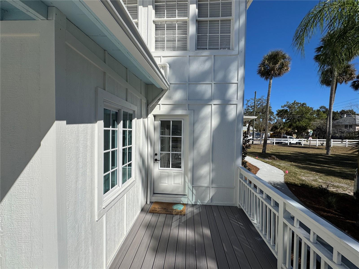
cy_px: 134
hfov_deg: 102.1
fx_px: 145
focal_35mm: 14
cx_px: 180
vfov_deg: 85.7
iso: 50
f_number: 2.2
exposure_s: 1/3390
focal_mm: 2.22
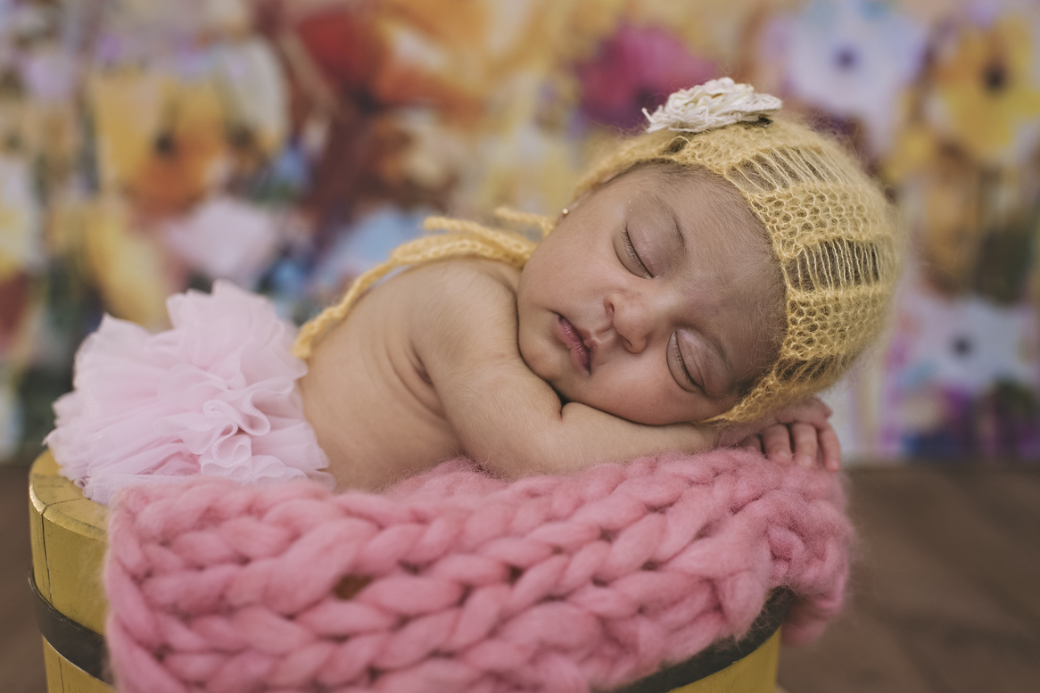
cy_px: 350
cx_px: 515
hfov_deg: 53.1
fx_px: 1040
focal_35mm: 36
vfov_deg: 36.9
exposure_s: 1/200
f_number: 3.5
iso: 400
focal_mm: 35
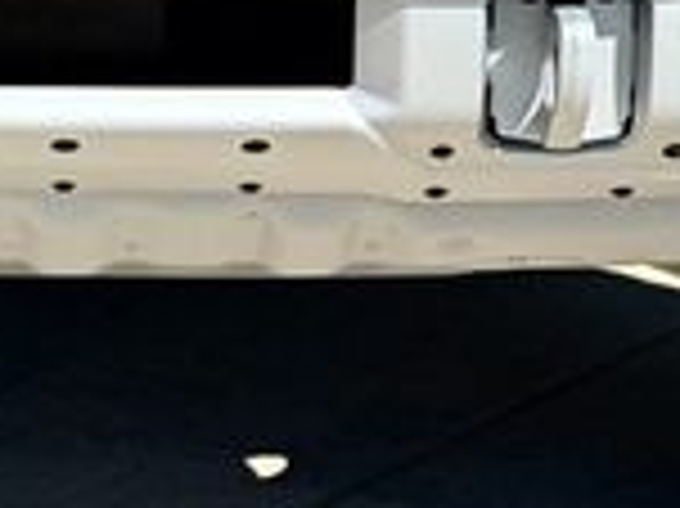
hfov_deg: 9.7
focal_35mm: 204
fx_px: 4004
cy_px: -355
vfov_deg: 7.1
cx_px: 41
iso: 80
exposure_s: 1/4098
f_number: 1.78
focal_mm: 6.76
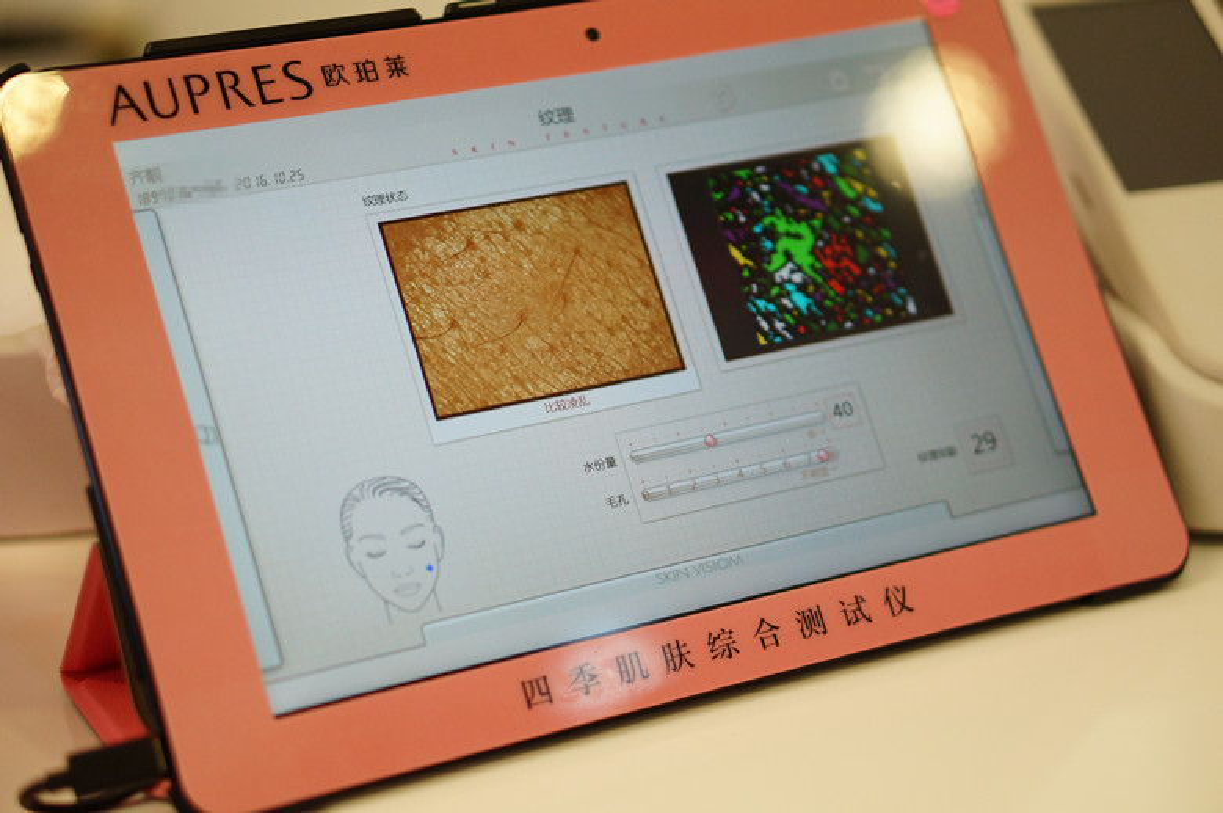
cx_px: 612
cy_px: 406
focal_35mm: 75
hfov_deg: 27.0
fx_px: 2545
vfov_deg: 18.1
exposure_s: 1/1250
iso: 800
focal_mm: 50
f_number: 1.8
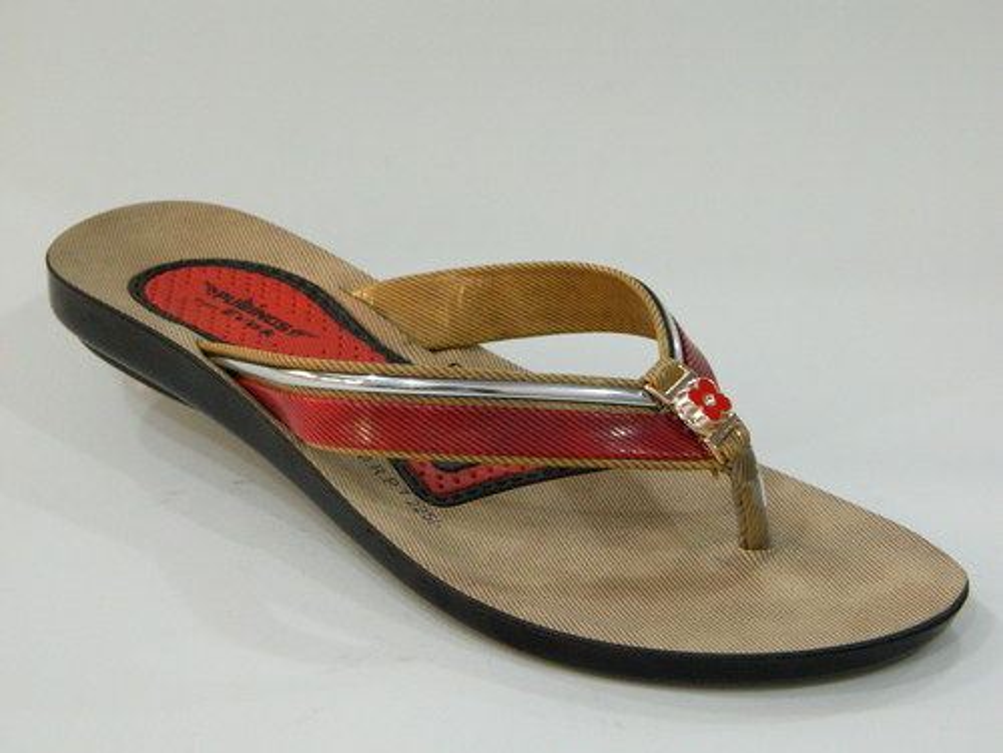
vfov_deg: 21.0
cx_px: 502
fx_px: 2028
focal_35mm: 70
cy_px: 376
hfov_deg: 27.8
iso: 400
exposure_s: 1/20
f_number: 4
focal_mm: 12.6
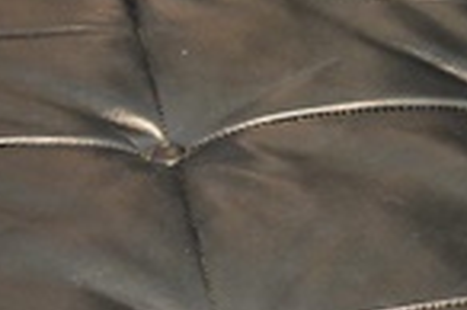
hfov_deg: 10.2
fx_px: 2553
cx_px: 627
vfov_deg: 6.9
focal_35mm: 197
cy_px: 54
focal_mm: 32
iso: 2800
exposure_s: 1/30
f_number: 4.8
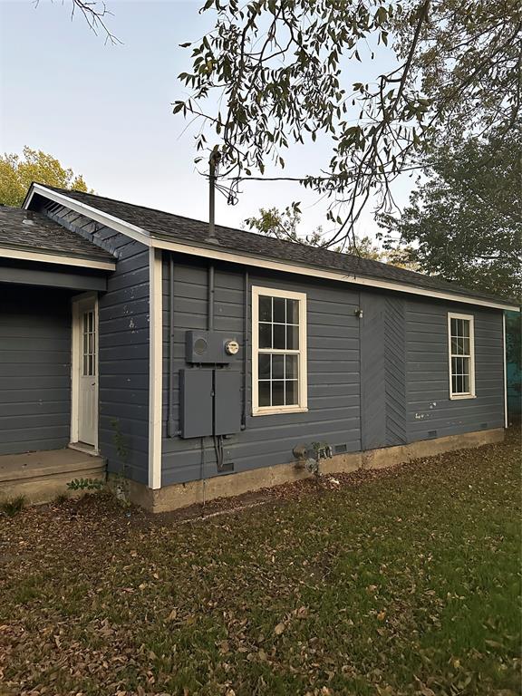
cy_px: 348
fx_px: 483
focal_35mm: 24
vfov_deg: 71.6
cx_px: 261
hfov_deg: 56.8
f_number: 1.78
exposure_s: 1/60
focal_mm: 6.86
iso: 800
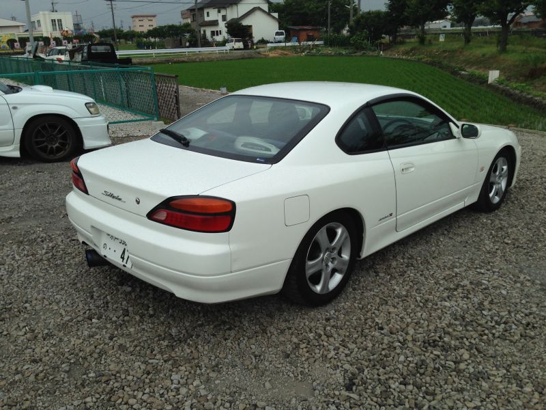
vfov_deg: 42.9
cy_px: 205
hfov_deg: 55.4
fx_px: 521
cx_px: 273
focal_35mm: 33
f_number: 2.4
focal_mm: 4.12
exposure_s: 1/1808
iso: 50
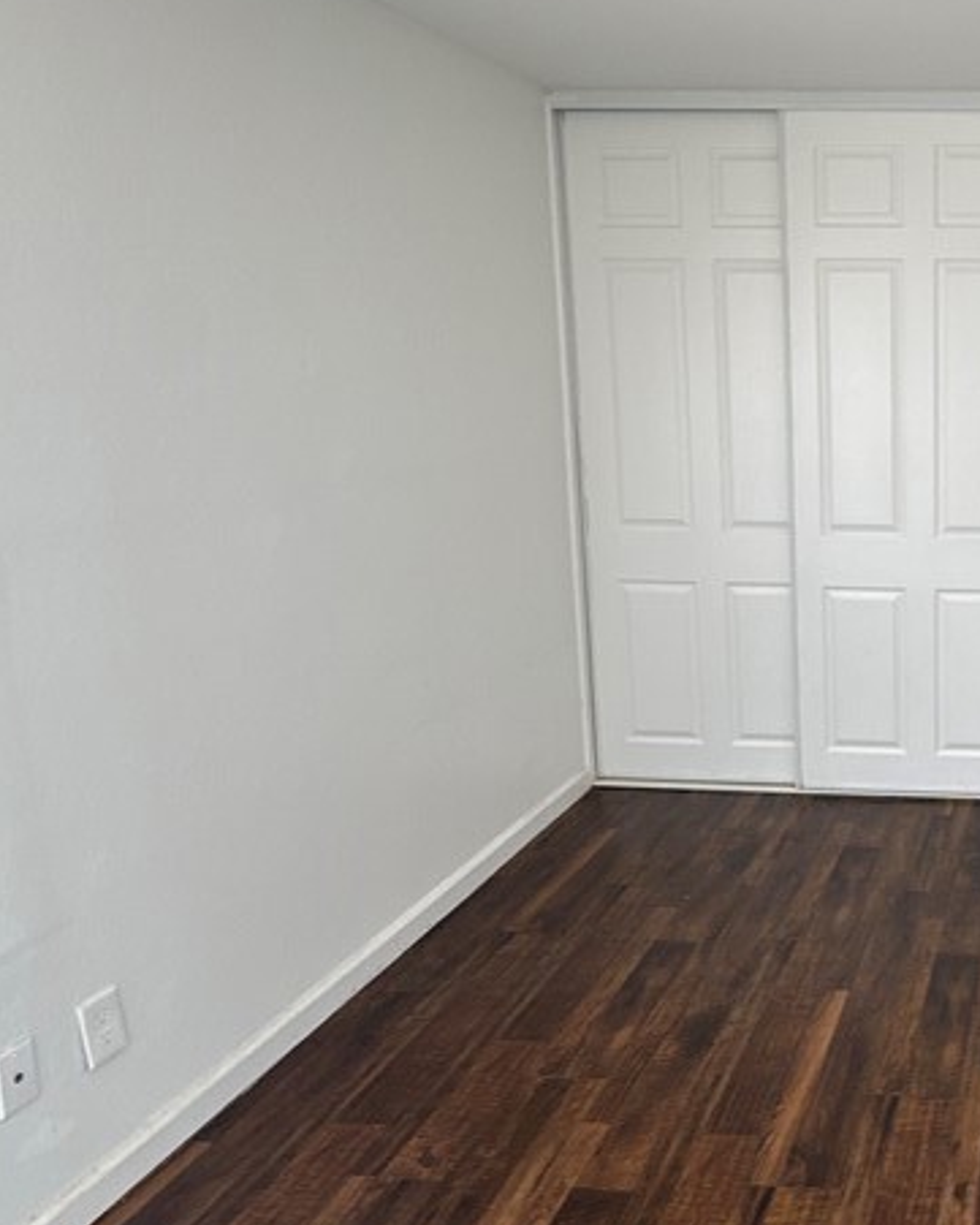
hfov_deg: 40.3
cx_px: 1015
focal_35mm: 31
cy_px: 568
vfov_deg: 57.1
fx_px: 1124
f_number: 2.2
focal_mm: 2.22
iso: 64
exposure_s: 1/99
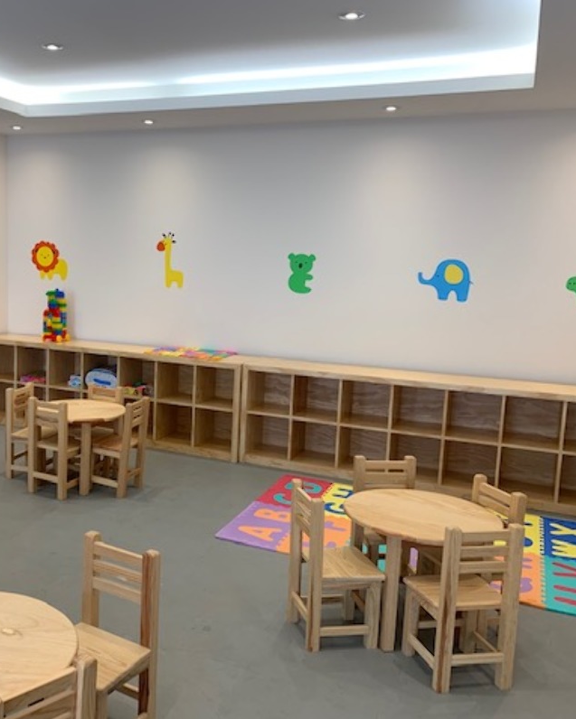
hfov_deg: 42.6
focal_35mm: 34
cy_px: 360
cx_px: 180
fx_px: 724
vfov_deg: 52.8
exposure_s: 1/120
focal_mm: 4.25
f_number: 1.8
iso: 64
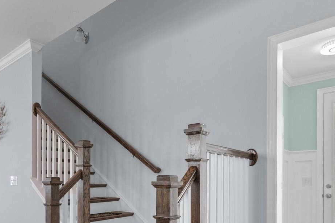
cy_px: 180
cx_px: 109
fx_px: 260
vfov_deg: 44.1
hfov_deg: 63.6
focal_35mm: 28
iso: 100
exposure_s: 1/1.25
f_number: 4.8
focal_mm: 11
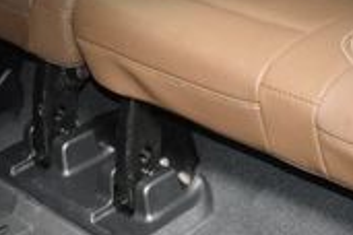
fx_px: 990
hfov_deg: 20.1
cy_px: -46
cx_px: 260
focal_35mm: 101
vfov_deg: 13.2
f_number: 3.5
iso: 3200
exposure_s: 1/25
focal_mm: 18
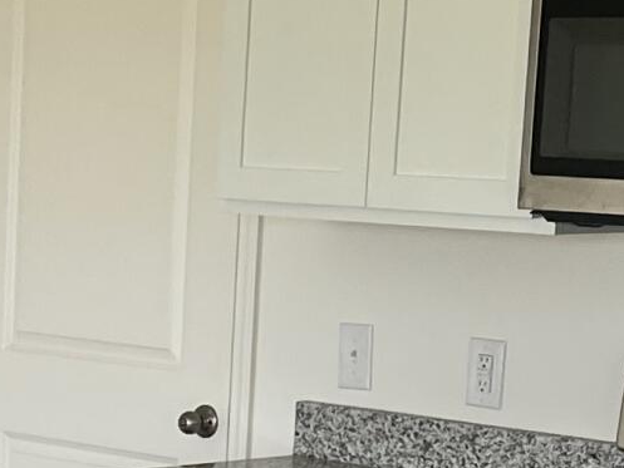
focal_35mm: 157
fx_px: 2831
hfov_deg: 12.3
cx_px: -139
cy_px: 540
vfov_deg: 9.3
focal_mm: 5.7
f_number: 1.5
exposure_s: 1/121
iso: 64
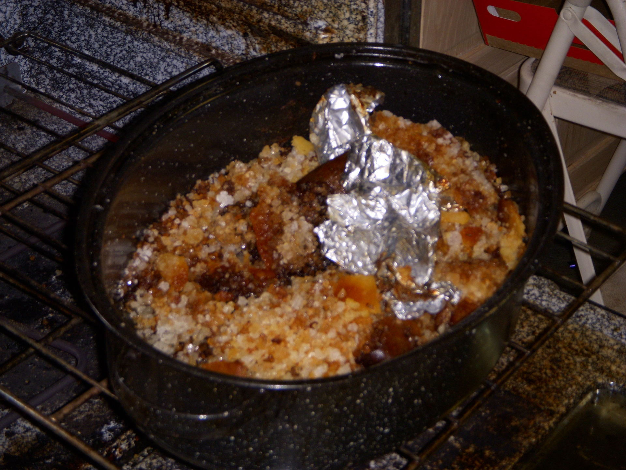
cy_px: 235
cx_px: 313
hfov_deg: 25.7
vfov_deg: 19.4
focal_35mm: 76
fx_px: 1374
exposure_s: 1/50
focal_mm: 12.6
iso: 100
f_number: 3.8
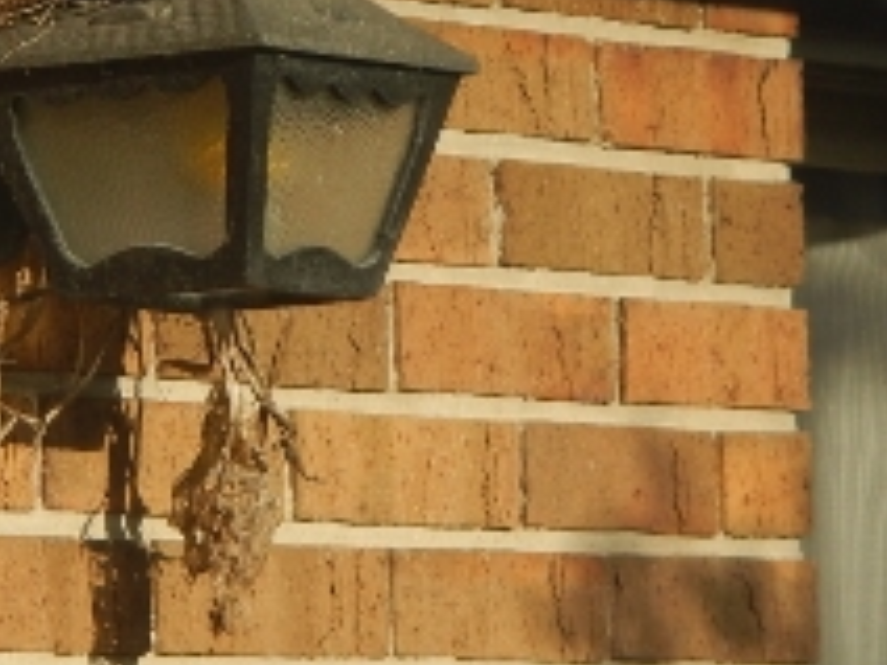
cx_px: -167
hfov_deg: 5.0
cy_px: 473
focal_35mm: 397
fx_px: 10173
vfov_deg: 3.7
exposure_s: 1/200
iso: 125
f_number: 4.8
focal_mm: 25
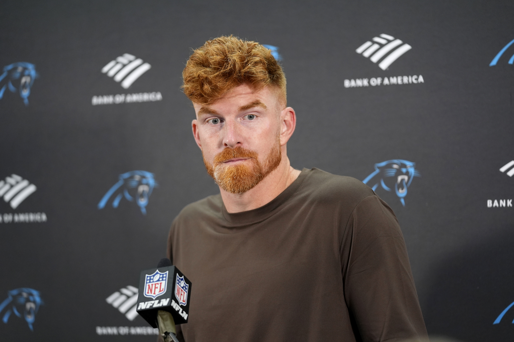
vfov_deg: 9.3
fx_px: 2099
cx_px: 257
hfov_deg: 14.0
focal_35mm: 147
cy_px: 171
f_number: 2.8
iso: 1600
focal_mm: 147
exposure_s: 1/320
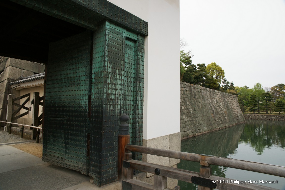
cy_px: 95
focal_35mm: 24
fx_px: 190
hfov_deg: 73.7
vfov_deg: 53.2
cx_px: 142
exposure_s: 1/250
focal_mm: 24
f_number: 11
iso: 400
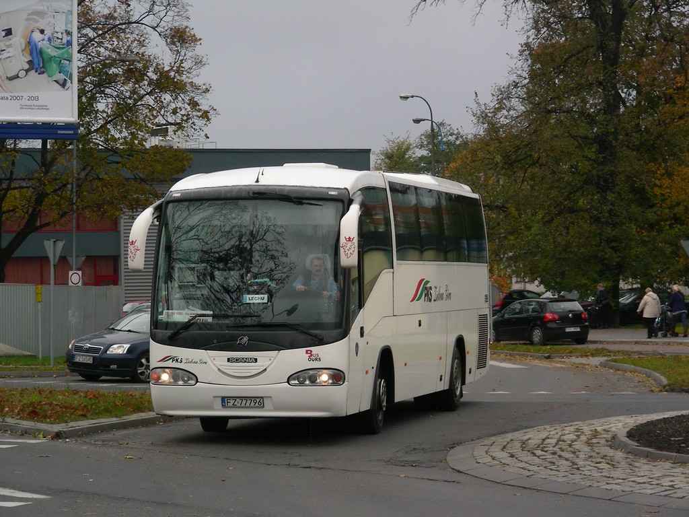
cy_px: 258
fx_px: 2548
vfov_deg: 11.6
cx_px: 344
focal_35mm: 128
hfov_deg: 15.4
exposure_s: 1/226
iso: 50
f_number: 4
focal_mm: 21.3
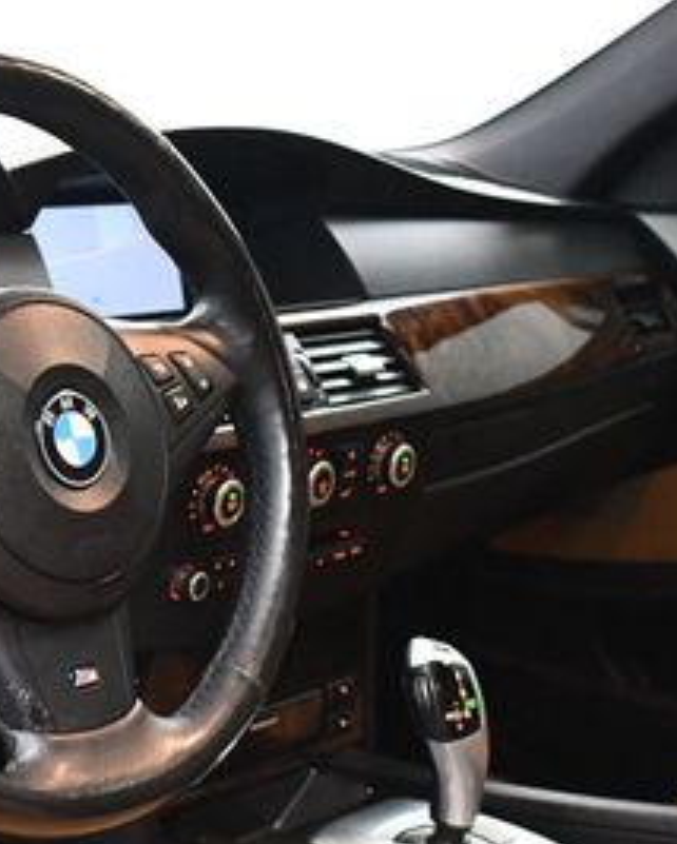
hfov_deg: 18.2
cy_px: 468
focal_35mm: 81
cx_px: -98
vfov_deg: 23.5
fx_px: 2026
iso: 4000
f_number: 3.5
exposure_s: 1/60
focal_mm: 18
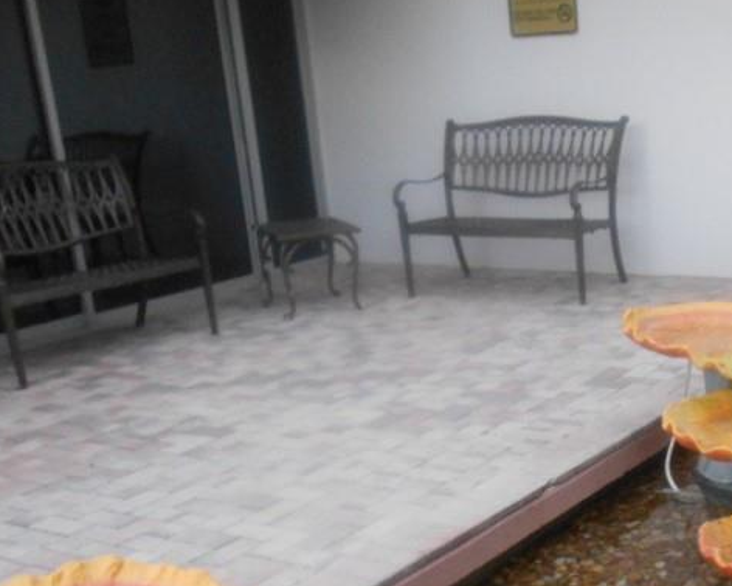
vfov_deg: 27.0
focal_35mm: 55
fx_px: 1192
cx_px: 631
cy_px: 476
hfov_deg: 32.7
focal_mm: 4.7
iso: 400
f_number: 3.4
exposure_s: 1/30
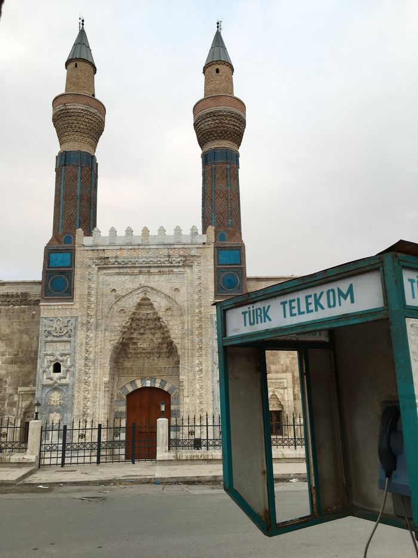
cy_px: 279
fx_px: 467
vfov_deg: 61.7
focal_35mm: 29
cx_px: 209
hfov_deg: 48.2
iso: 25
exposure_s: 1/50
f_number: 2.2
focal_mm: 4.15
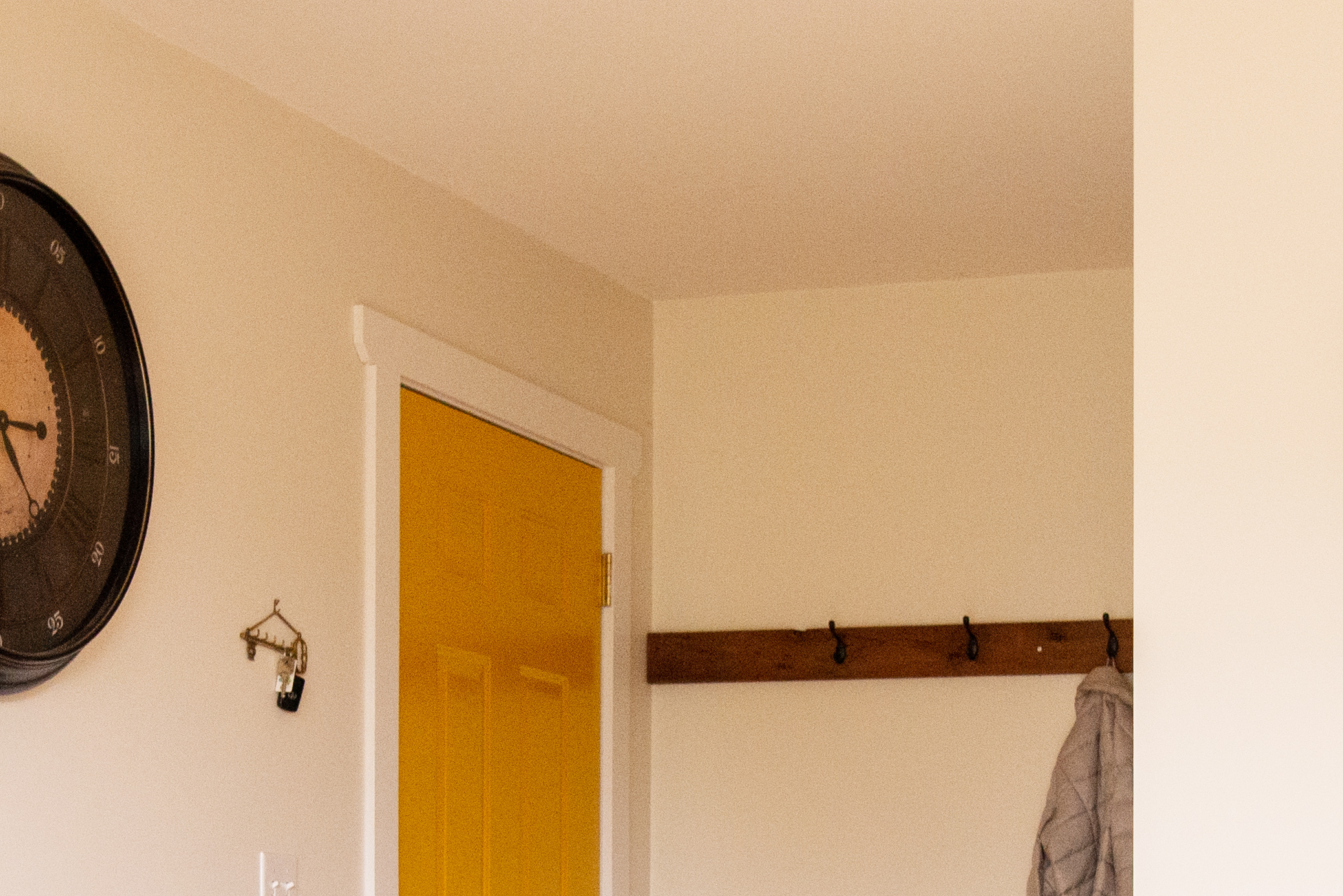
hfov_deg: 23.9
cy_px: 1091
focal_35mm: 85
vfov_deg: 15.5
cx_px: 608
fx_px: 3172
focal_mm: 24
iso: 1600
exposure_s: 1/80
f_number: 4
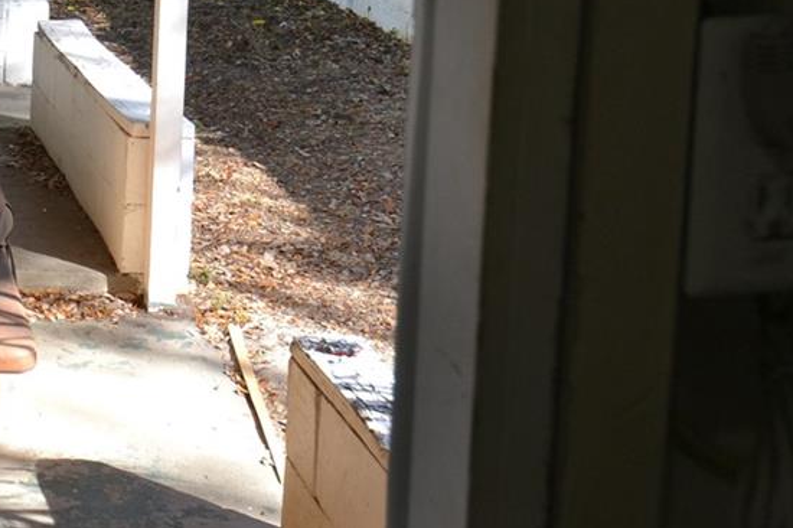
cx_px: -138
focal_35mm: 65
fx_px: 1441
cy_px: -56
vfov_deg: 19.8
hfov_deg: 27.4
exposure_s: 1/125
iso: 250
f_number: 5.6
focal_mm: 15
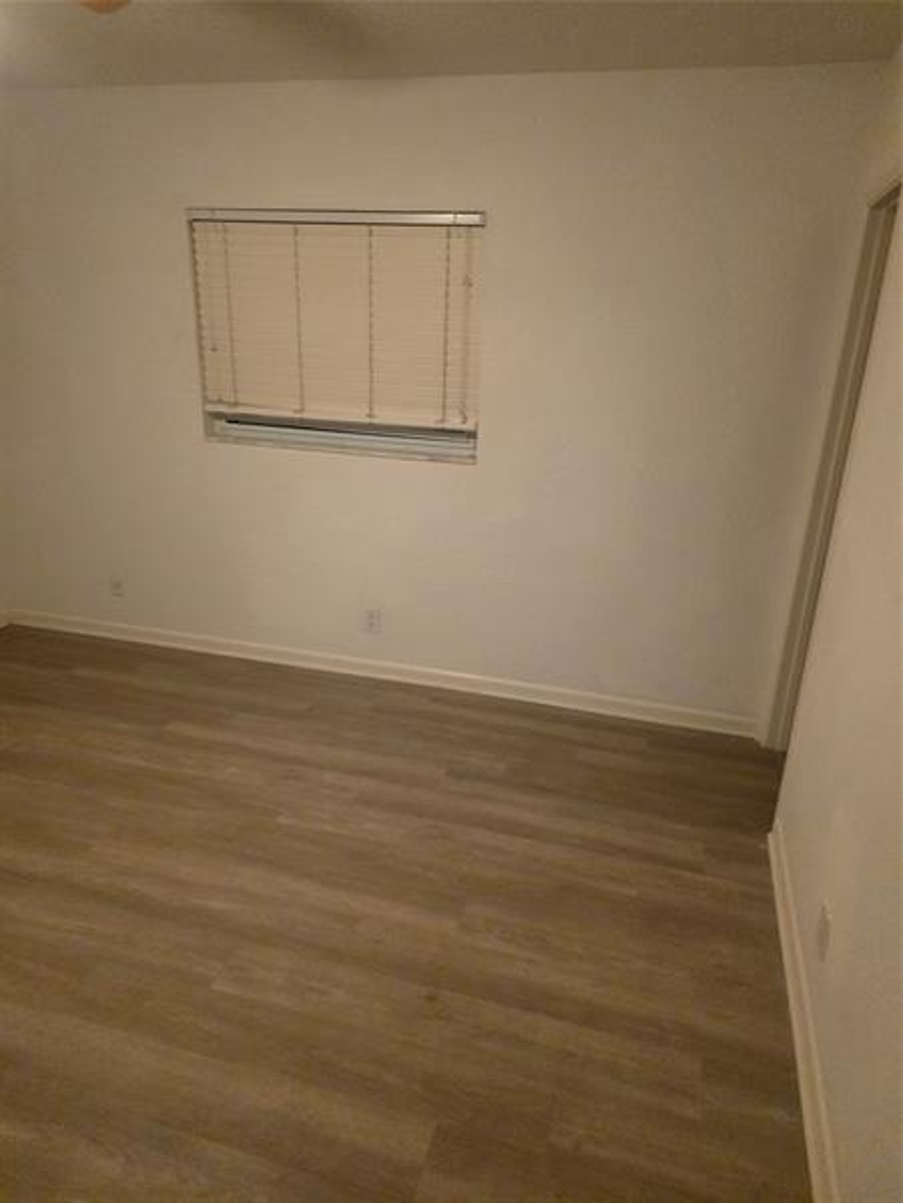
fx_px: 800
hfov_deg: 58.9
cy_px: 602
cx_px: 452
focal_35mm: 23
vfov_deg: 73.9
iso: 1600
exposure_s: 1/120
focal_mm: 6.25
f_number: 1.7
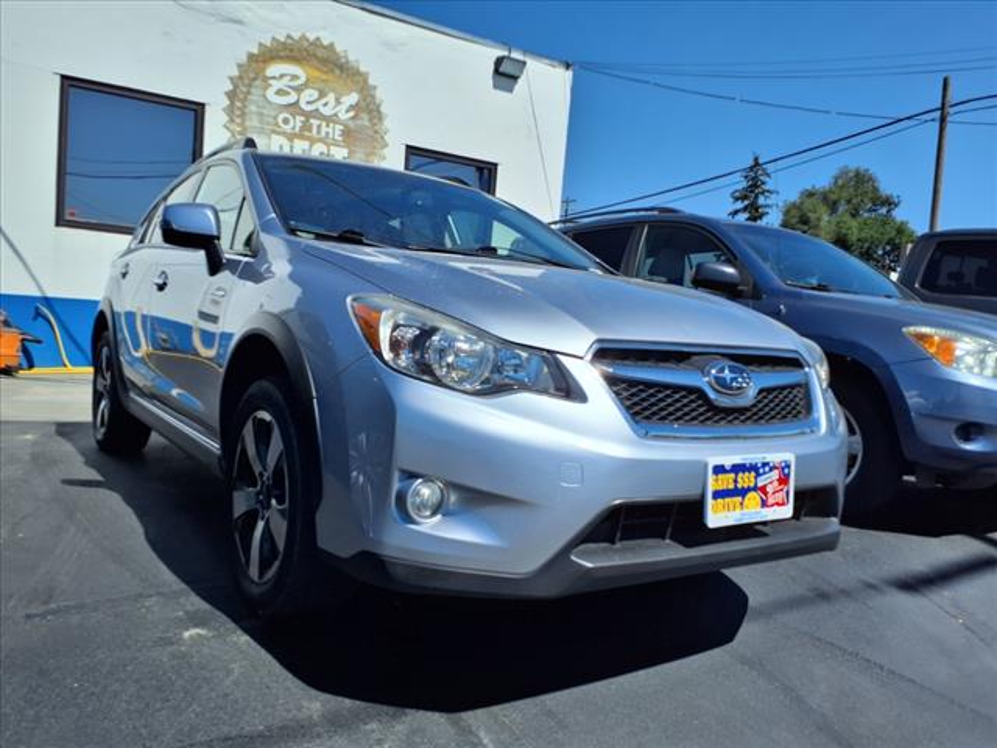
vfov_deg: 51.4
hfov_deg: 65.3
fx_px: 778
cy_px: 374
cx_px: 498
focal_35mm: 27
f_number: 1.9
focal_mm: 3.58
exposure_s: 1/5000
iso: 40
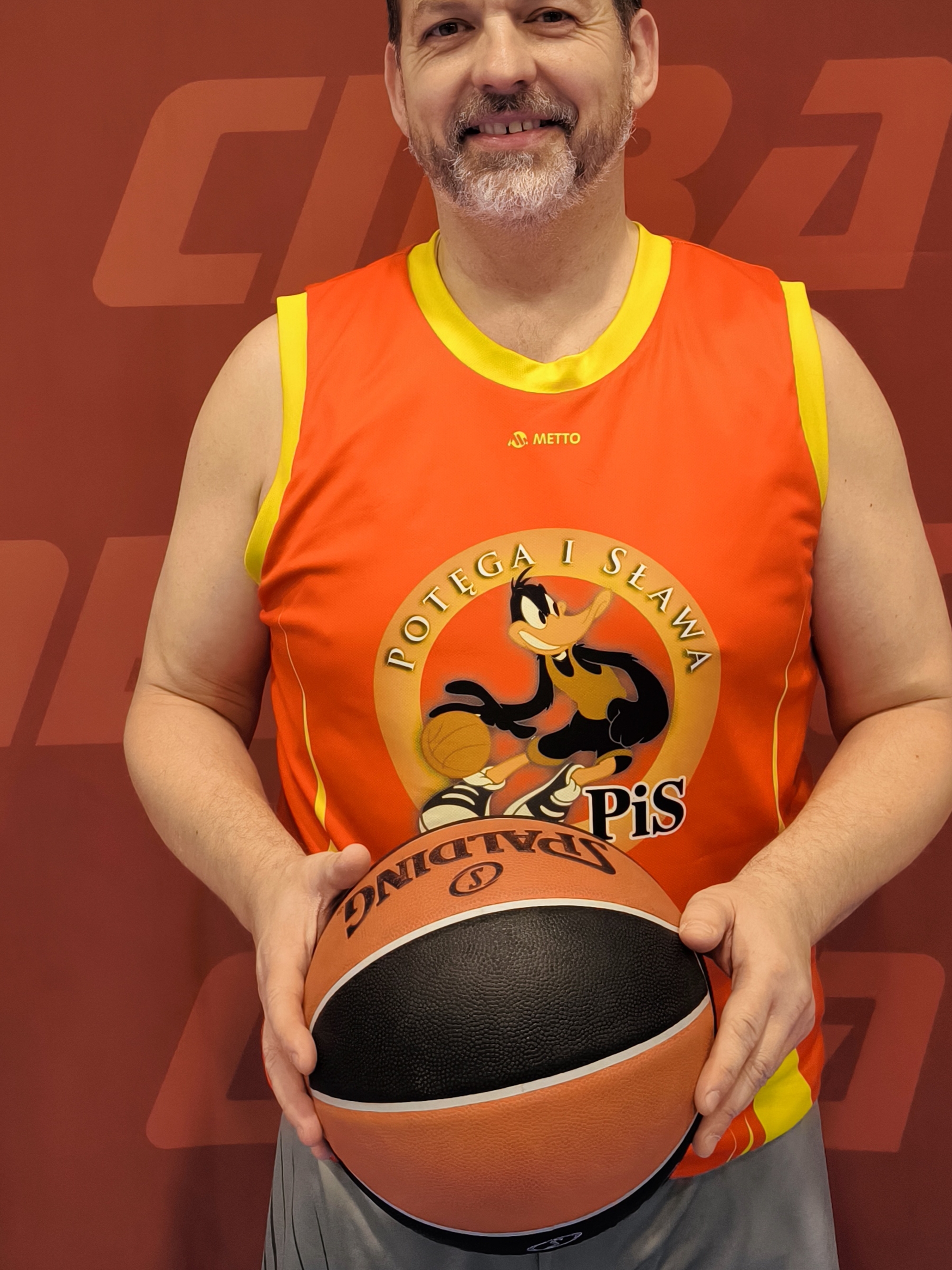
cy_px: 536
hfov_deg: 40.6
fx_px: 1284
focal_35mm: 35
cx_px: 542
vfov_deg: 52.4
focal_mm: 6.92
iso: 400
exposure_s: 1/118
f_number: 1.9
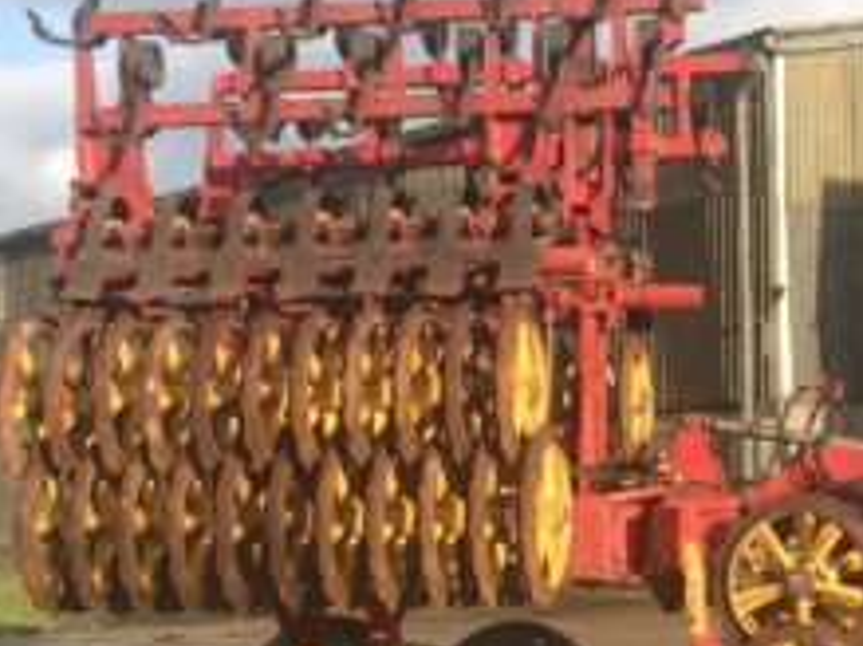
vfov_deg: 18.0
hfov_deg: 23.2
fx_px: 2043
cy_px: 355
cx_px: 784
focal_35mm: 82
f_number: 1.8
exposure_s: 1/1182
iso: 20
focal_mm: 3.99
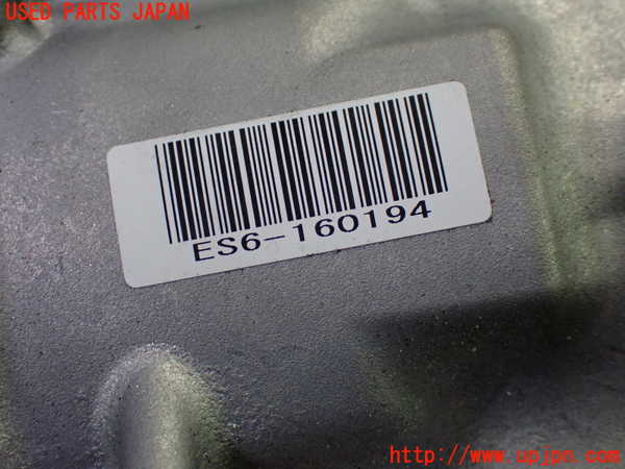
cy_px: 234
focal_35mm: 62
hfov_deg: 31.2
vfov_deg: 23.7
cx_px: 312
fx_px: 1119
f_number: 3.6
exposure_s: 1/250
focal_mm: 11.09
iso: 800
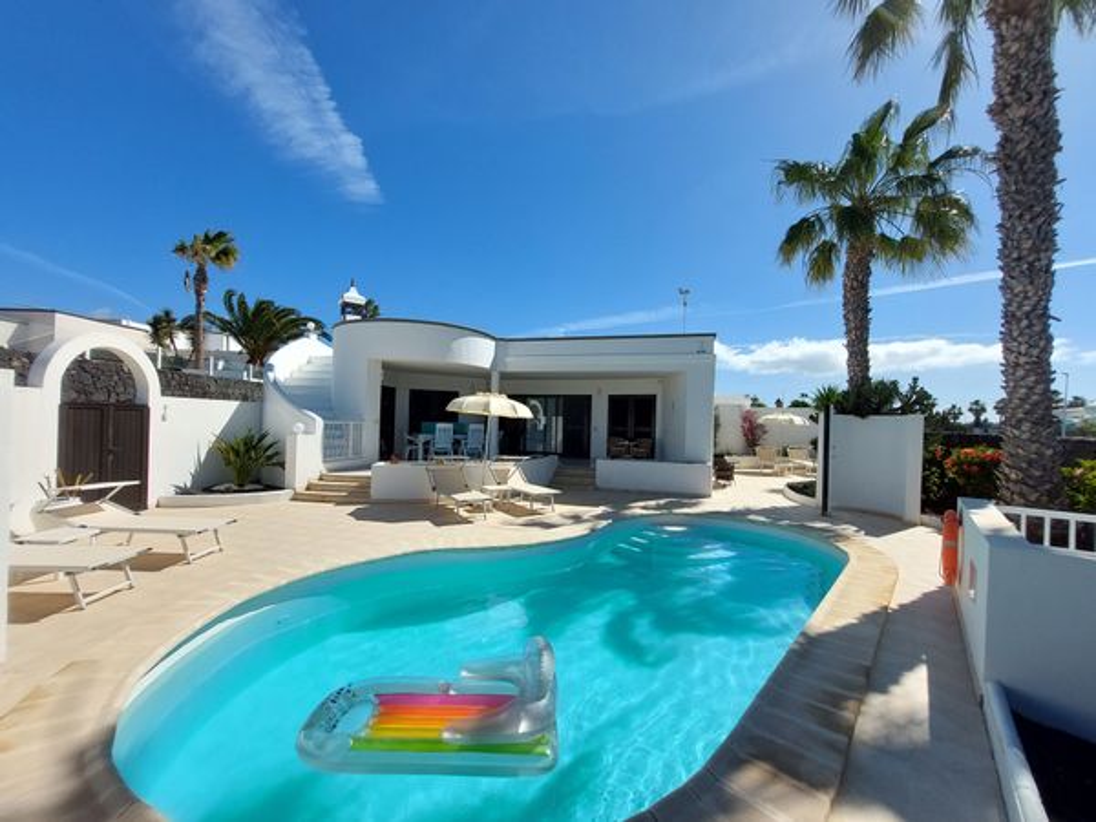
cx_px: 548
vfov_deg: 89.9
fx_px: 412
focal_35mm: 13
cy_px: 411
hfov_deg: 106.2
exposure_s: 1/2930
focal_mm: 1.74
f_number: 2.2
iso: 50
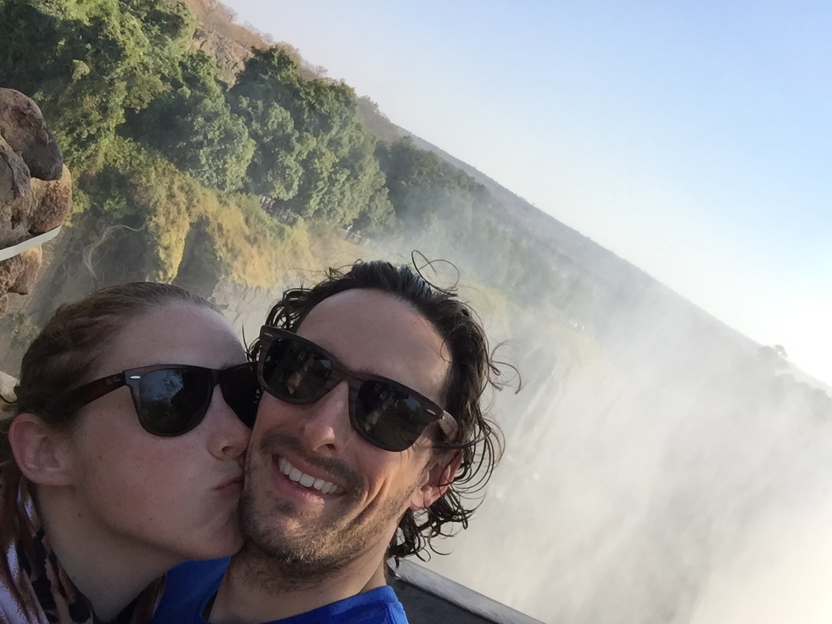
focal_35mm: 31
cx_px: 416
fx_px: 745
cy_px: 312
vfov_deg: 45.4
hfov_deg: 58.4
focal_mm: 2.65
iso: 32
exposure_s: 1/525
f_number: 2.2
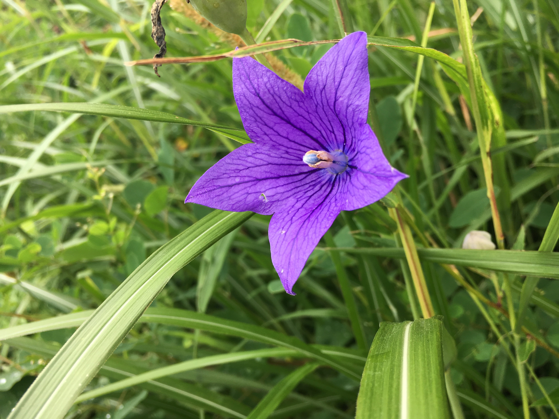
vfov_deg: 48.2
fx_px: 468
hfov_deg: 61.7
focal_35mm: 29
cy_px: 210
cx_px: 280
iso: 25
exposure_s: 1/232
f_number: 2.2
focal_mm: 4.15
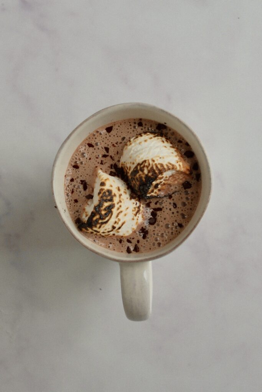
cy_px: 196
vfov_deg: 54.4
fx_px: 382
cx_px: 131
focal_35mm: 35
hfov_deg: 37.9
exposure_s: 1/220
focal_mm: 23
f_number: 4
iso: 500
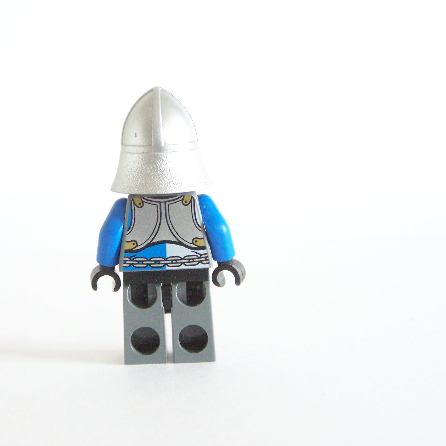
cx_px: 173
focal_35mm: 76
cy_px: 222
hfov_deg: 22.7
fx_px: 1108
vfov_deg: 22.8
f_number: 3.2
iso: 400
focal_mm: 10.7
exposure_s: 1/4
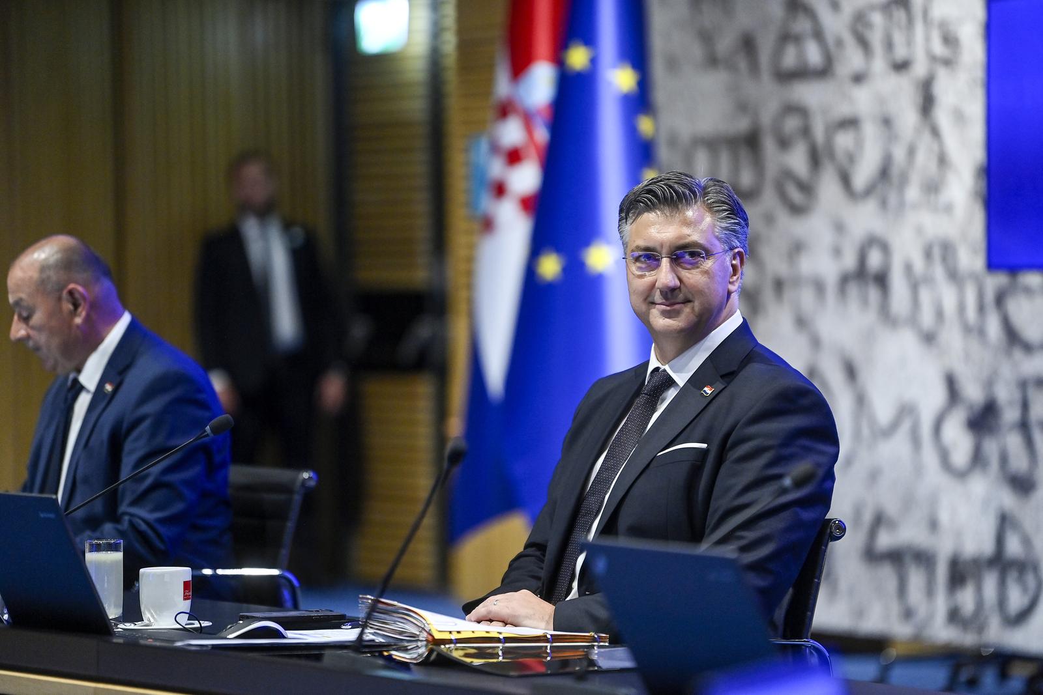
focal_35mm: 185
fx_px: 5360
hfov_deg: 11.1
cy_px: 348
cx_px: 522
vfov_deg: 7.4
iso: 2500
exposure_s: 1/400
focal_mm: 185
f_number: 2.8
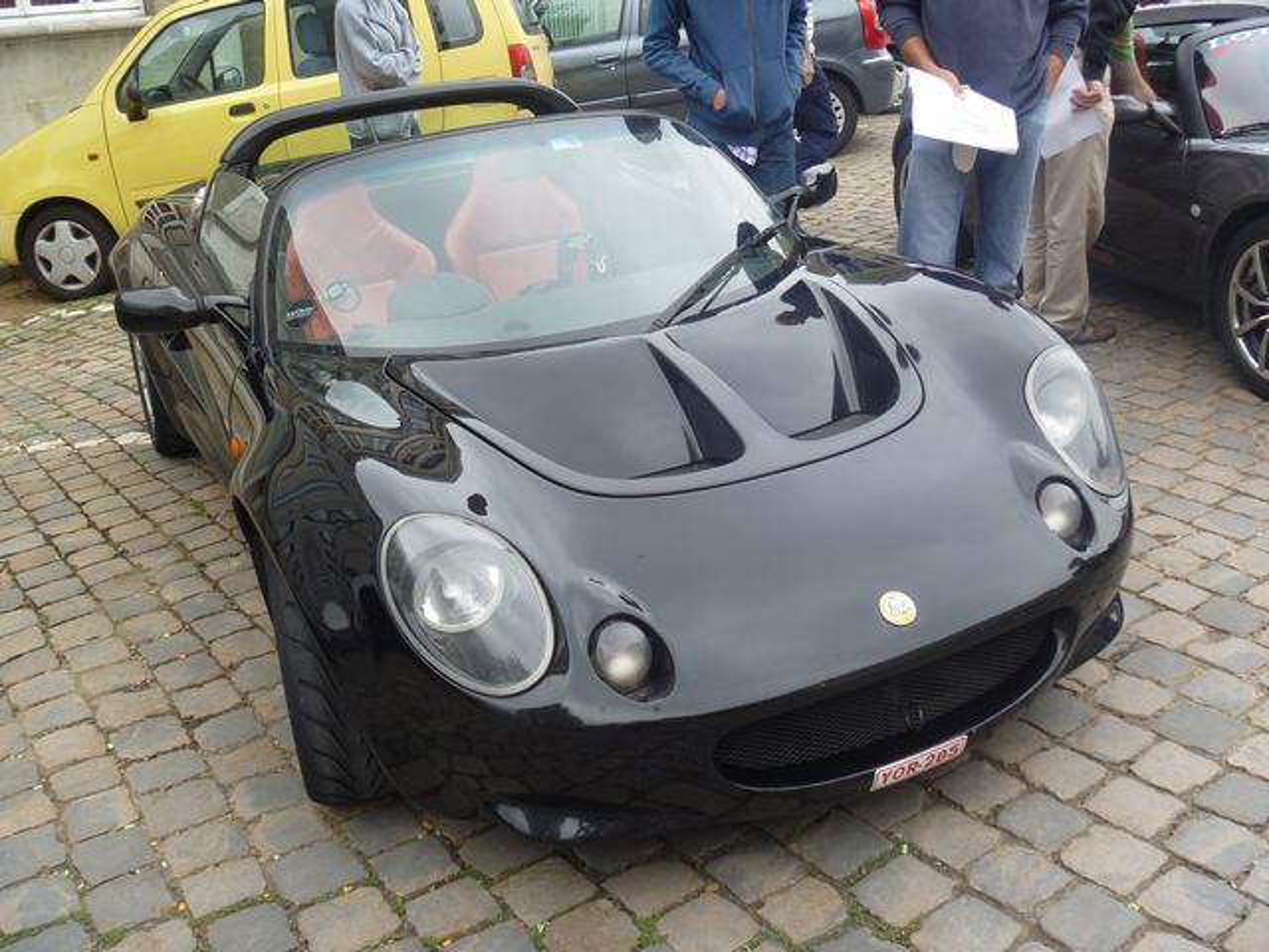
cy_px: 476
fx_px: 1283
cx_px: 634
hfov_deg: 52.6
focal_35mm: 35
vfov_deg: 40.7
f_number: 3.5
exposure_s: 1/100
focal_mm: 6.3
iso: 80
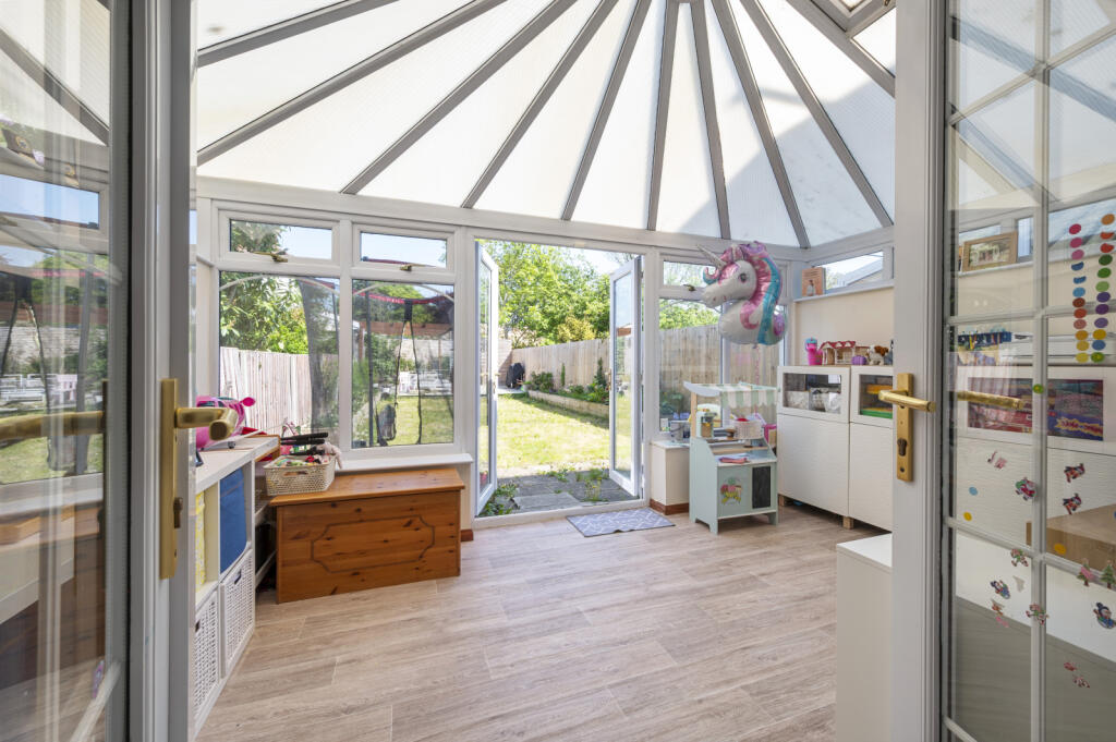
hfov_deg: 104.3
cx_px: 558
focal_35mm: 14
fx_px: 434
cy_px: 371
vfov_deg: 81.1
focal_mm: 14
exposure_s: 1/10
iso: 200
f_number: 16
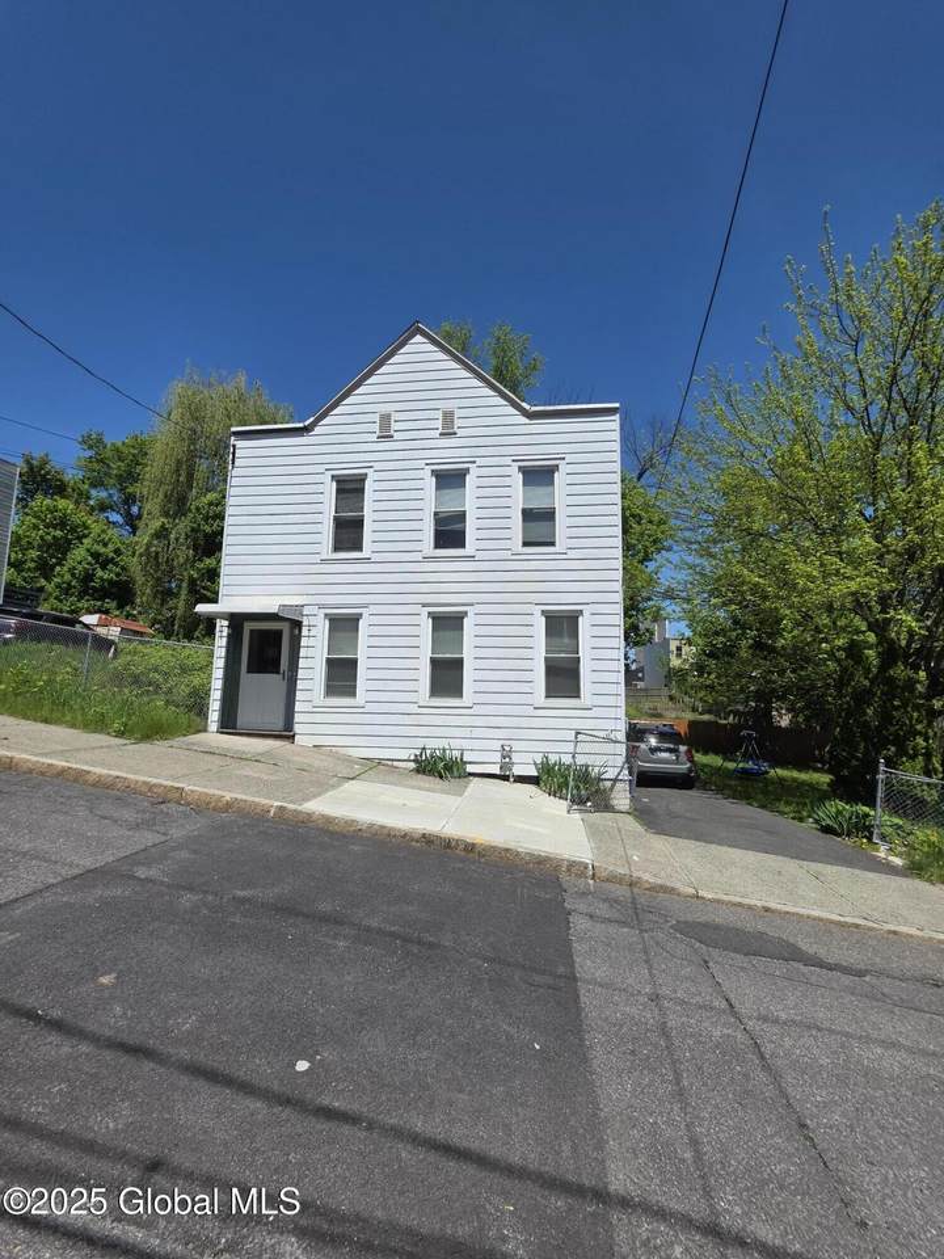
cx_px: 472
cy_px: 630
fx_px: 473
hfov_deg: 89.9
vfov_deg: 106.2
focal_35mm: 13
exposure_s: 1/3067
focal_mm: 2.2
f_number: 1.9
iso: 40
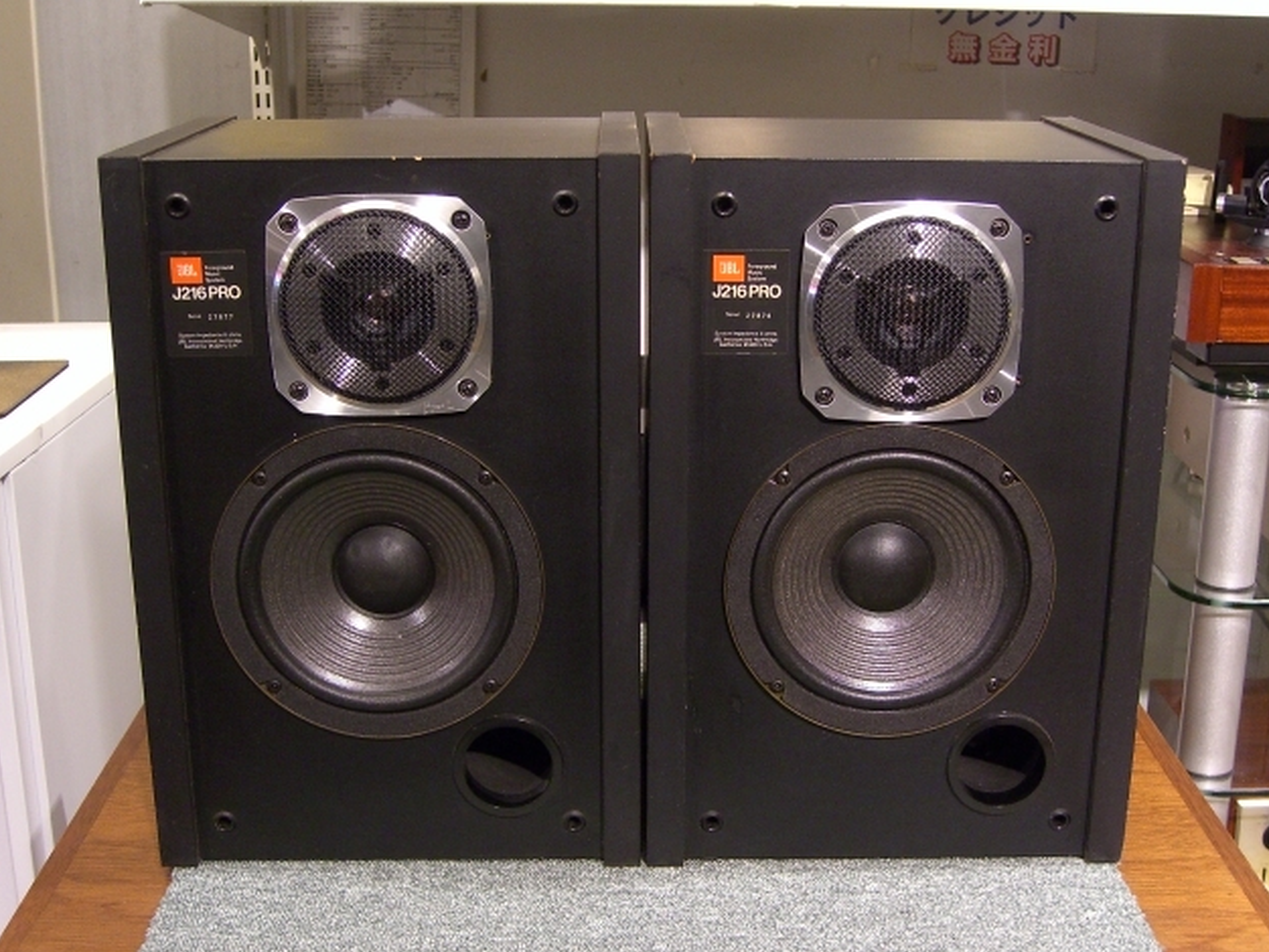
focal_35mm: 47
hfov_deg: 40.4
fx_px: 1724
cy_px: 476
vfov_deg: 30.9
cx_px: 643
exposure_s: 1/20
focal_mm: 9.5
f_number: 3.1
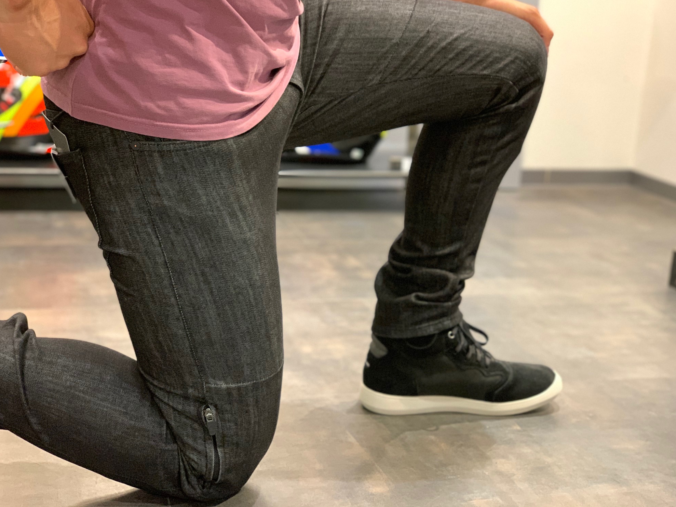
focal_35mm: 53
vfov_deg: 27.5
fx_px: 1035
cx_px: 342
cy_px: 252
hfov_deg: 36.2
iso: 400
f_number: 2.4
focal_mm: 6
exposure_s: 1/41
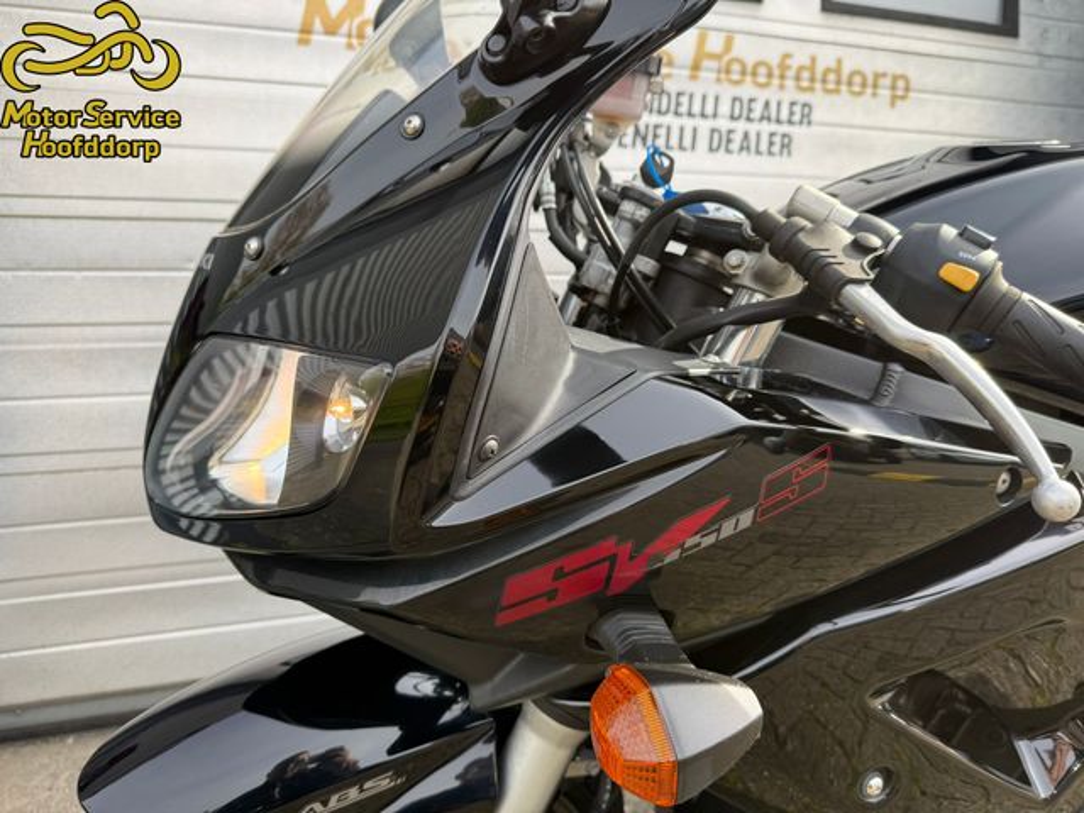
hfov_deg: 71.6
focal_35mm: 24
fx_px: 752
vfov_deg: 56.8
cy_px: 406
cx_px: 542
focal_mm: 6.76
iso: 80
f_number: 1.78
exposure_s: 1/840
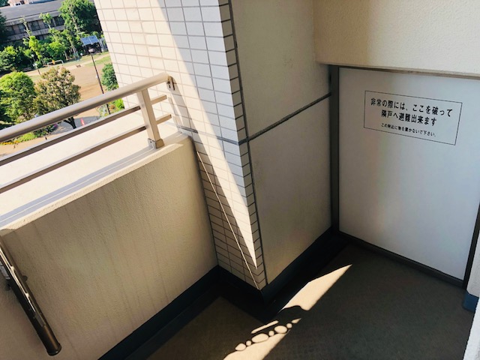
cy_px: 180
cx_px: 240
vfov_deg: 49.7
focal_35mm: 28
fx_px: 388
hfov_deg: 63.4
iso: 20
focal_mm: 3.99
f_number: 1.8
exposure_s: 1/564
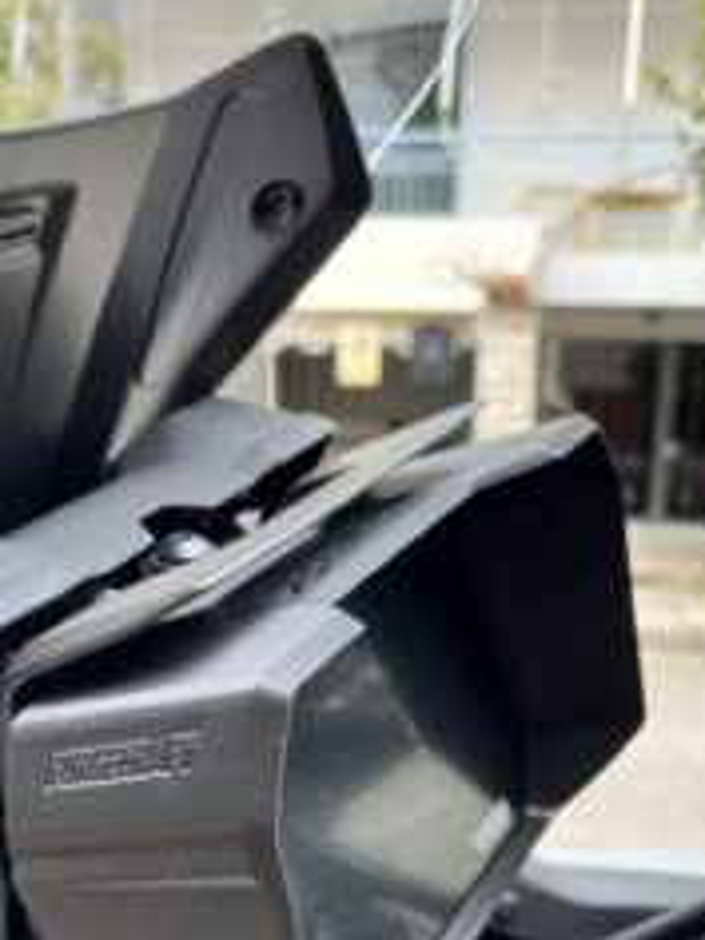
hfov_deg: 32.9
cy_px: 689
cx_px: 343
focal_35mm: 44
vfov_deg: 41.8
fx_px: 1195
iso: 40
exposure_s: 1/194
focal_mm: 5.1
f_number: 1.6
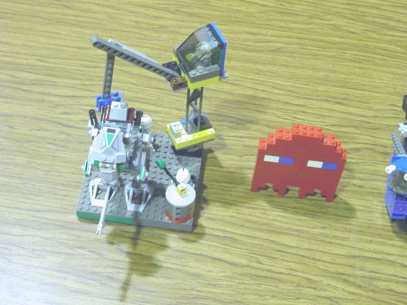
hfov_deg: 33.2
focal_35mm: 58
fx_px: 682
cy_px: 152
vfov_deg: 25.2
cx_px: 204
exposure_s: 1/4.1
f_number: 3.4
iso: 111
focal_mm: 8.9
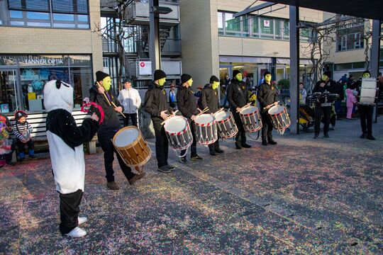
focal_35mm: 27
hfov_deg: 67.4
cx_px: 192
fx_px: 287
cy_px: 128
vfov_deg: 47.9
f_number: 3.5
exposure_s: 1/1000
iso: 800
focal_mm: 18
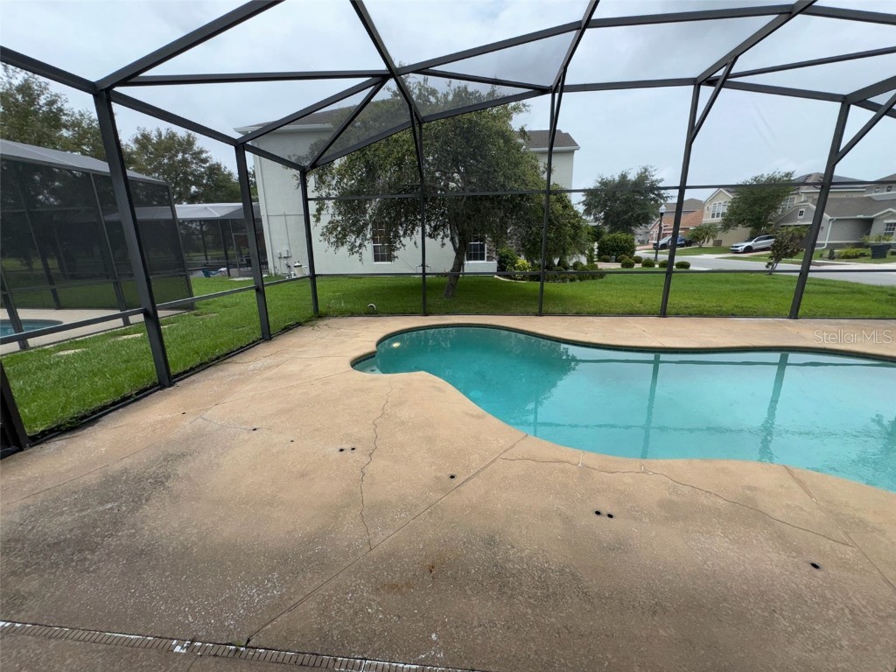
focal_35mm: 14
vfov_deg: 85.7
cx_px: 448
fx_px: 362
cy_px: 336
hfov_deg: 102.1
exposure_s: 1/1178
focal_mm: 2.22
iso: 32
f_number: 2.2
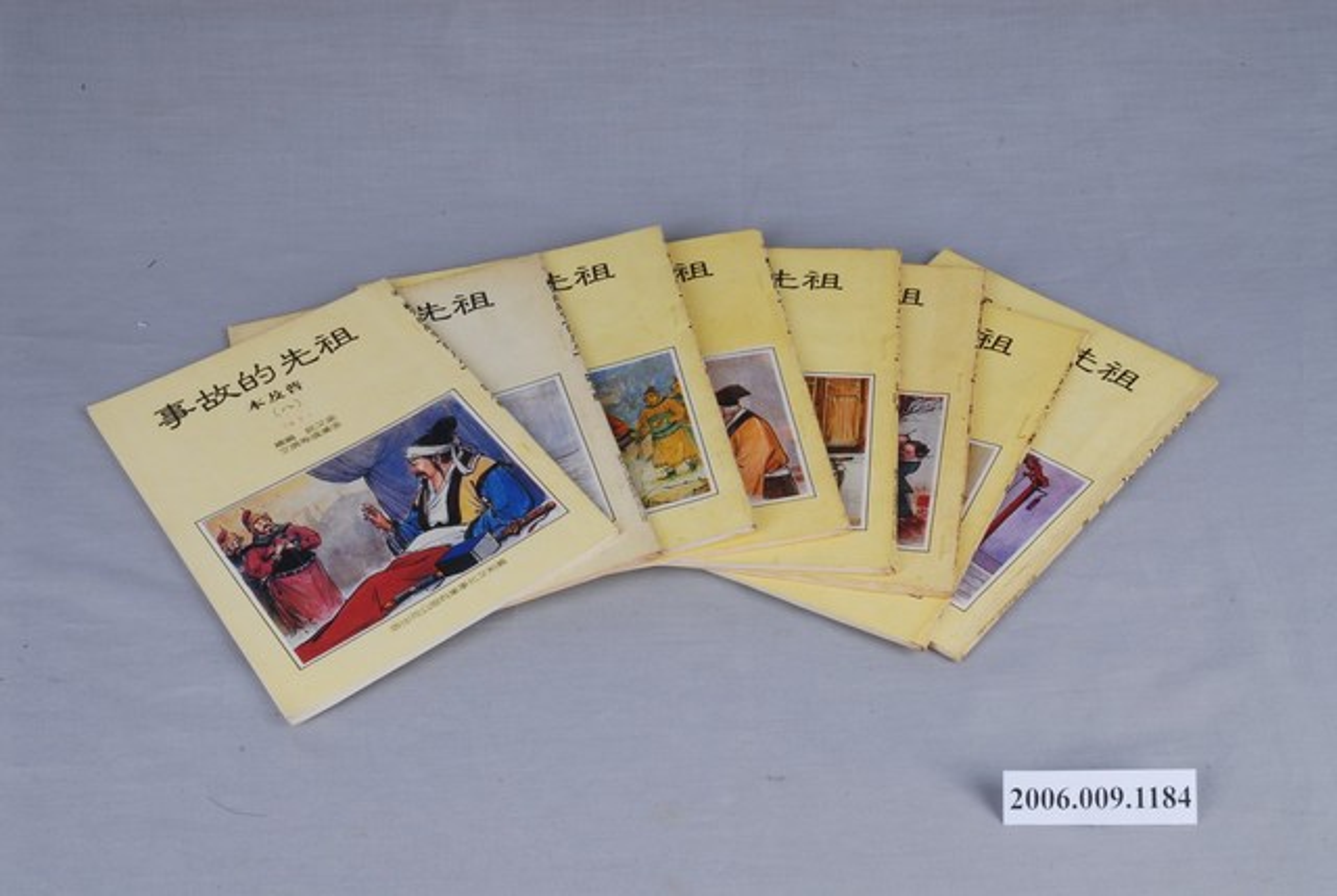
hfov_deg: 38.8
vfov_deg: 26.6
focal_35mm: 51
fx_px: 1897
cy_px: 448
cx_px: 668
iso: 100
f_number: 25
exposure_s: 1/160
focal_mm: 34
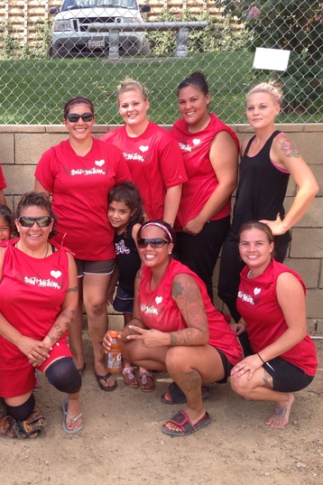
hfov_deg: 28.7
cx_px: 72
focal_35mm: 46
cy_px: 242
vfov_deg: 42.7
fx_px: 619
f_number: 2.4
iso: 50
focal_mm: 4.13
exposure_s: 1/390
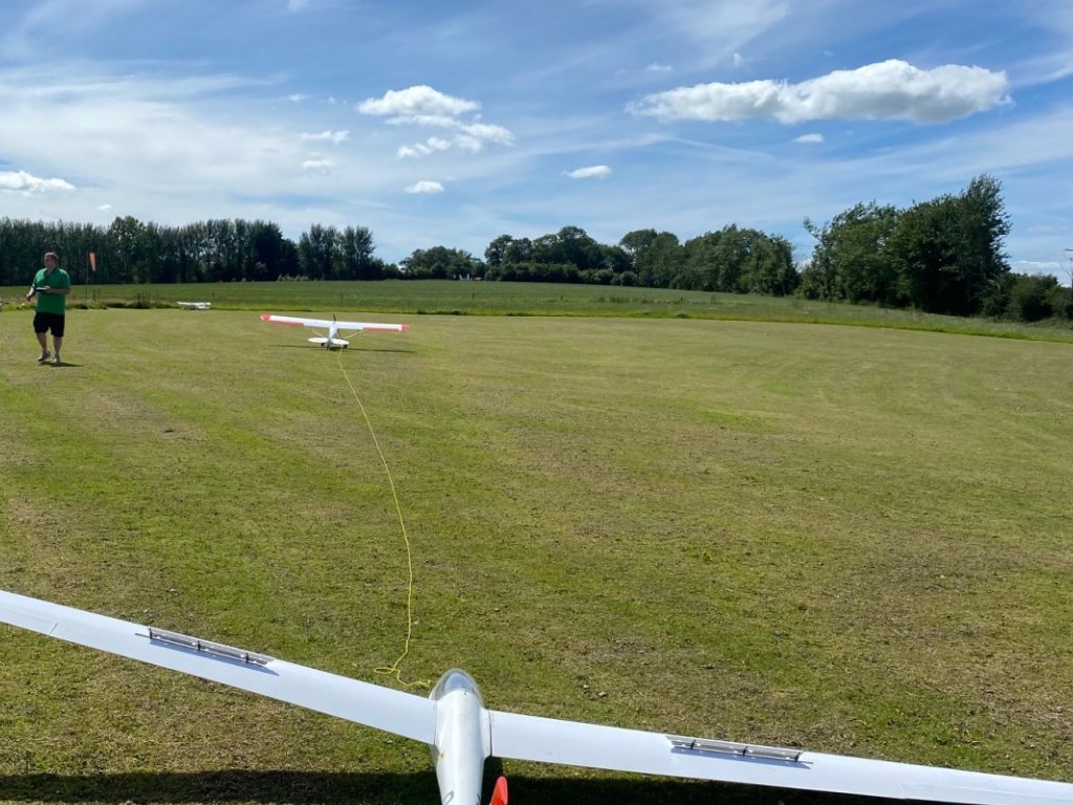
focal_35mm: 39
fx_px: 1209
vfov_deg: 36.8
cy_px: 440
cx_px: 333
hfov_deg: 46.9
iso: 32
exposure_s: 1/4608
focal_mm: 4.25
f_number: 1.8
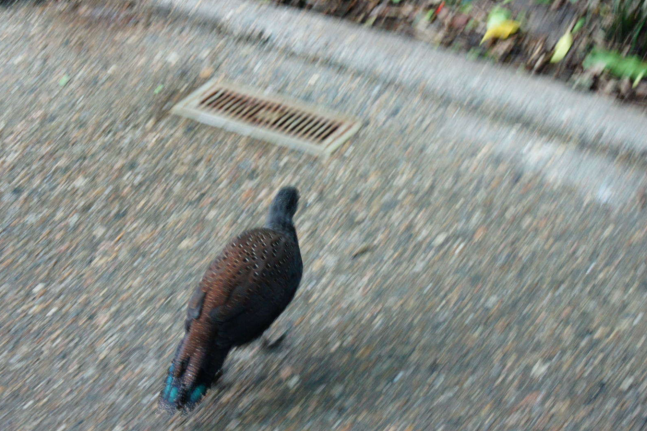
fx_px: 1501
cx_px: 326
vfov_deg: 16.4
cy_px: 214
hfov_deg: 24.3
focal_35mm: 84
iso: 1600
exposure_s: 1/15
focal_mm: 55
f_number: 5.6
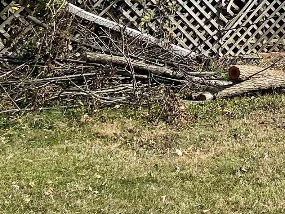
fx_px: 831
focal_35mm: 101
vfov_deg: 13.4
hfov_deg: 17.3
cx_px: 442
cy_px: -149
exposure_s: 1/4854
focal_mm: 5.1
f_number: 1.6
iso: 50
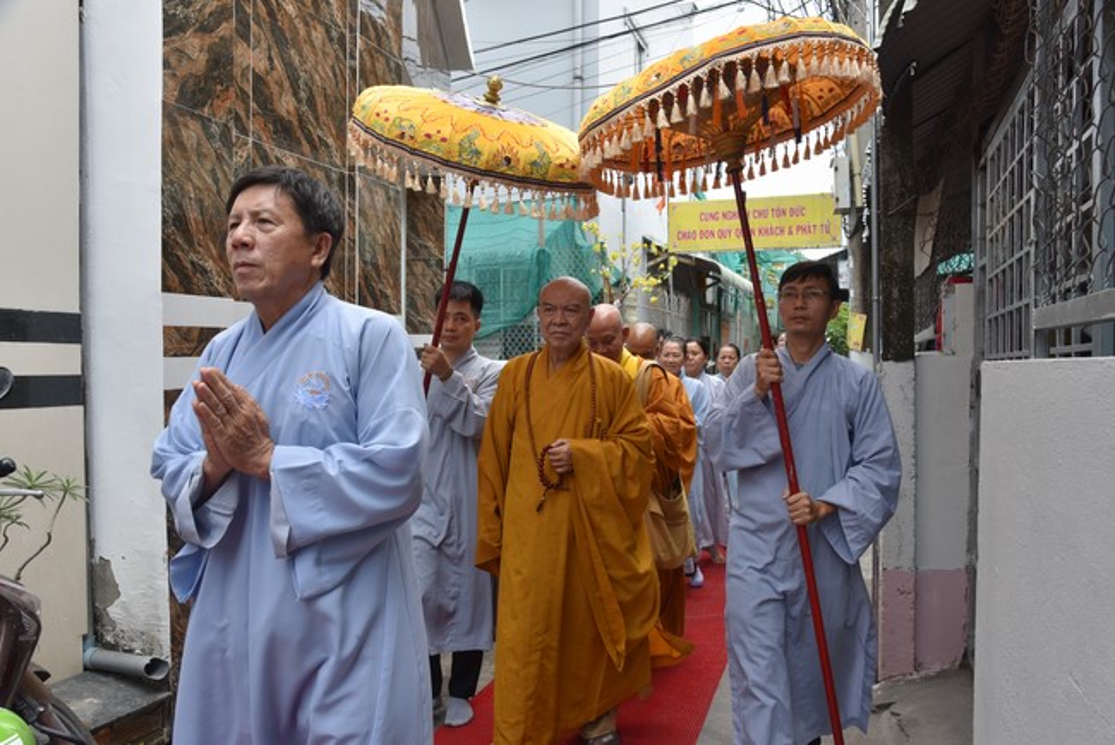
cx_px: 558
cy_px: 372
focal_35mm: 27
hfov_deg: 67.4
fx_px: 837
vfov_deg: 48.0
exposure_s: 1/250
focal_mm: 27
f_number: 8
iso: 360
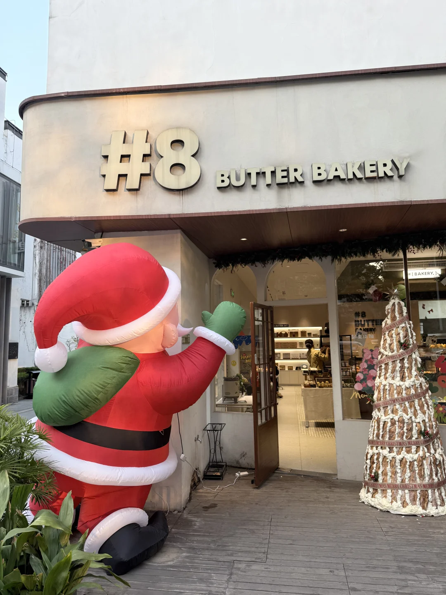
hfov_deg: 56.8
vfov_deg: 71.6
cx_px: 223
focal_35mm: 24
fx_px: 412
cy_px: 298
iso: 64
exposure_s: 1/154
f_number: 1.78
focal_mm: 6.76
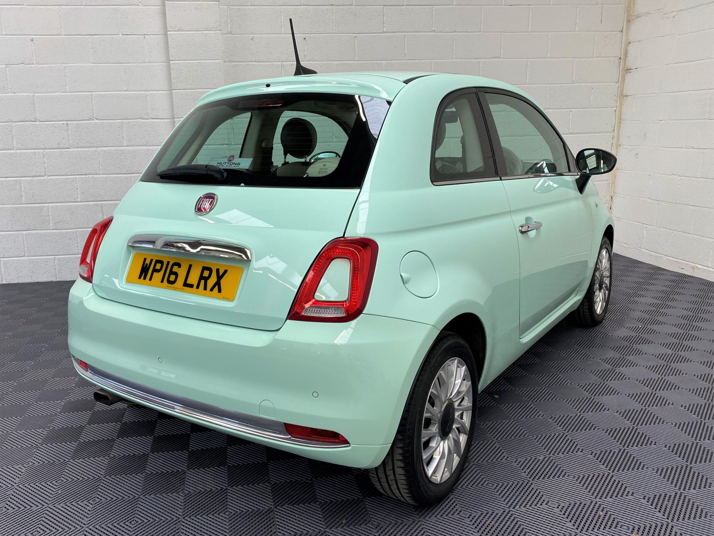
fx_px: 536
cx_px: 357
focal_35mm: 26
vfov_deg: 53.1
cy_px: 268
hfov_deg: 67.3
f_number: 1.8
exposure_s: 1/100
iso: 64
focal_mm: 4.25
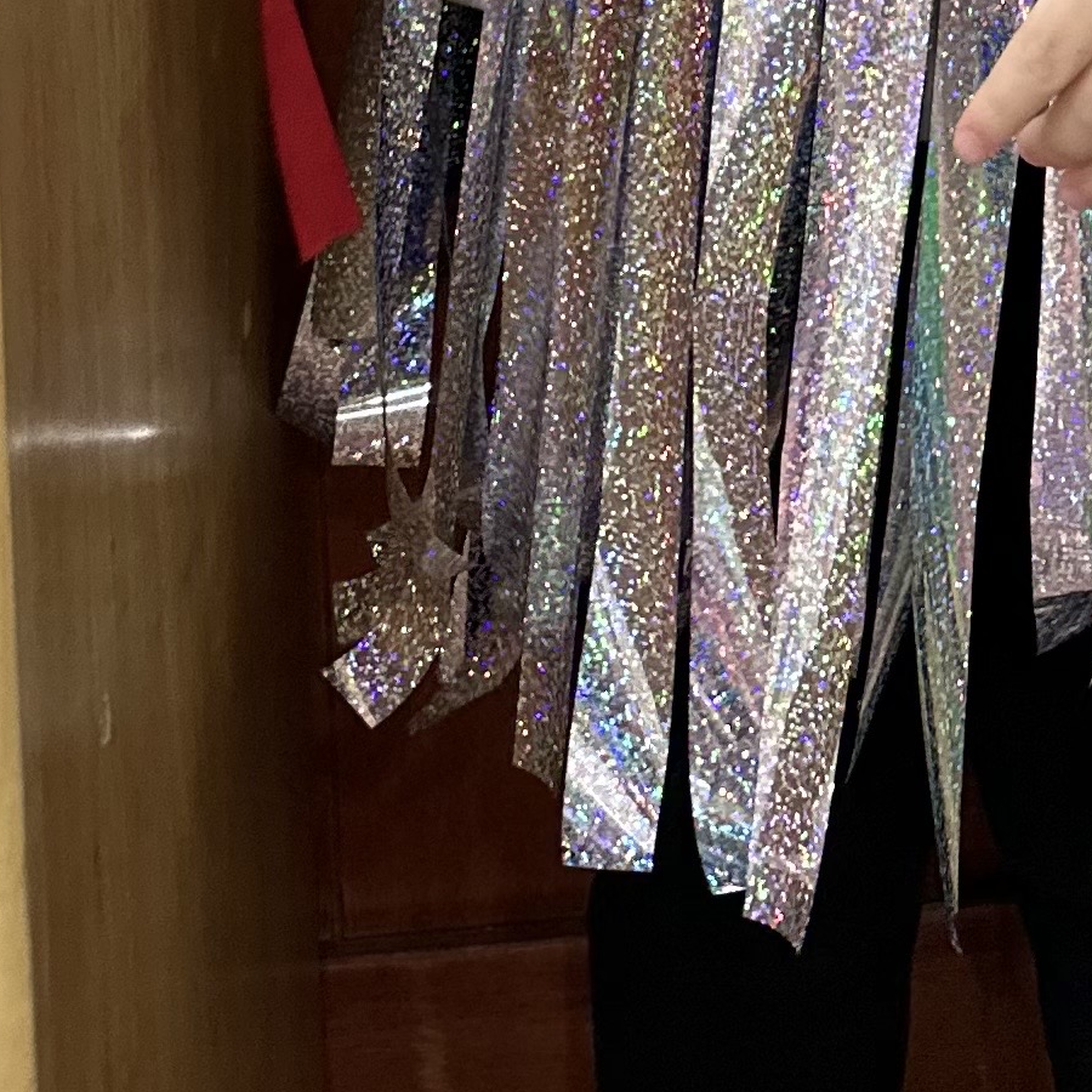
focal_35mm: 95
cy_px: -1251
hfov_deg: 17.5
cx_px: 1293
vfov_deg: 14.4
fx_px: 3391
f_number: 1.78
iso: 160
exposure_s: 1/60
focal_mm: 6.86
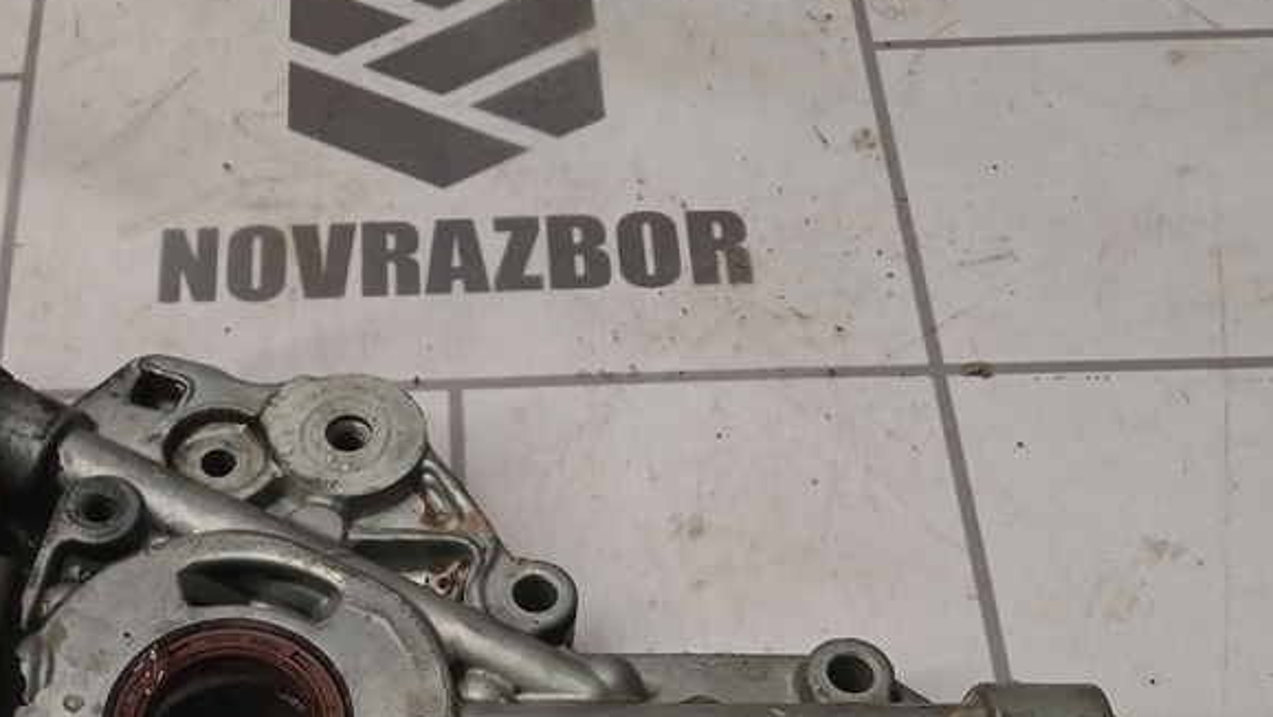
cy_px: 741
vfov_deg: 22.1
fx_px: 1756
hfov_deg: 38.4
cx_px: 257
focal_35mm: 52
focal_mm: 4
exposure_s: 1/50
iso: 100
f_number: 1.8
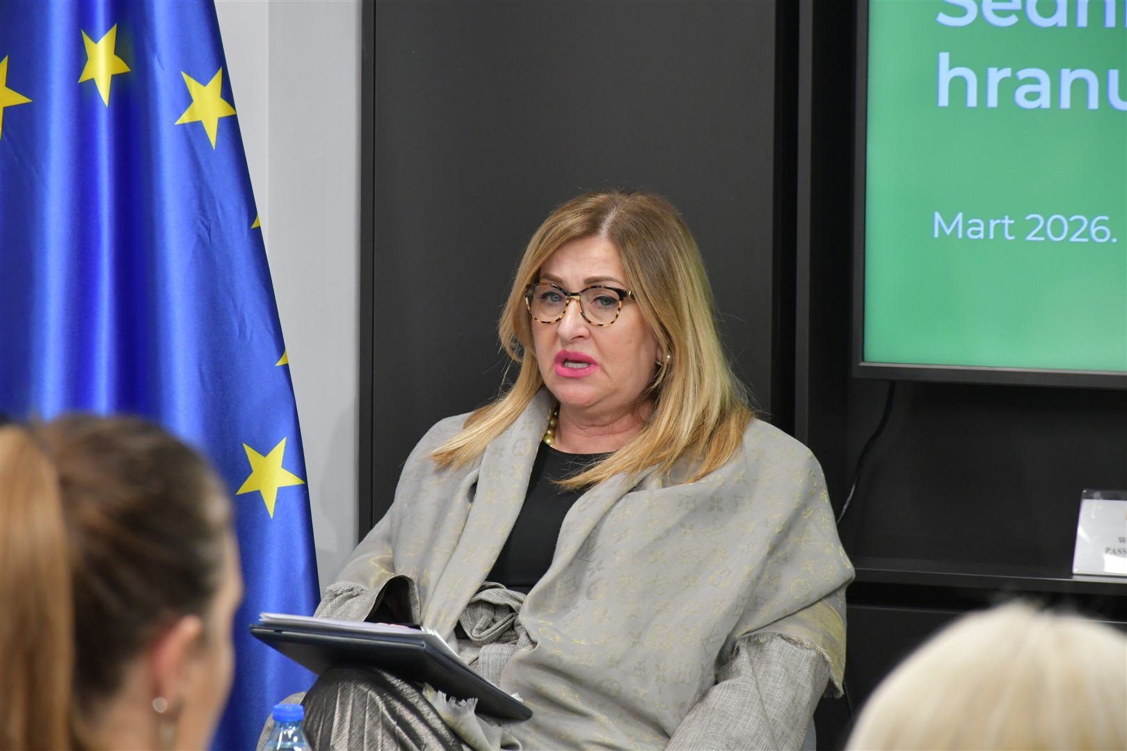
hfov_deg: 9.8
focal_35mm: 210
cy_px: 376
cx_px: 564
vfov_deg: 6.5
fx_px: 6574
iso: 1600
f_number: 7.1
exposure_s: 1/60
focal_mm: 140
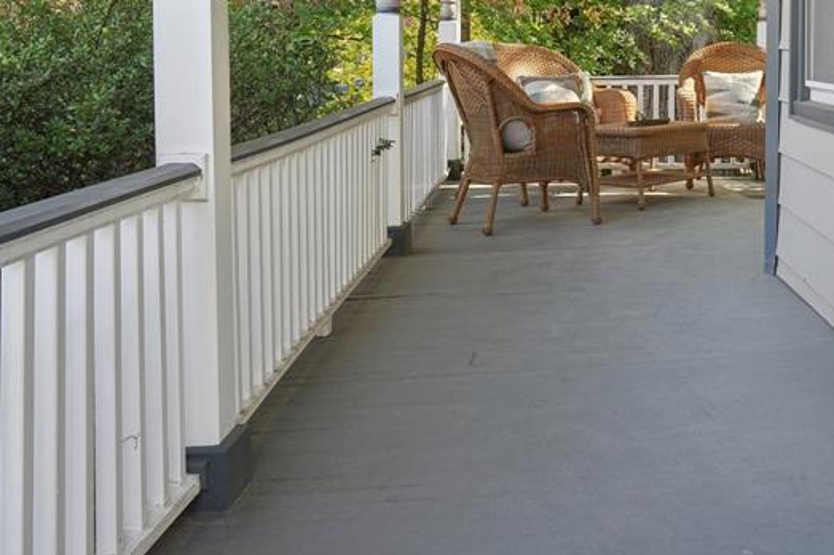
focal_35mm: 47
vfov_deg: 27.8
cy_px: 85
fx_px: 1088
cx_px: 600
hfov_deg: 41.0
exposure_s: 1/60
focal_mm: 24
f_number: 8
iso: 400
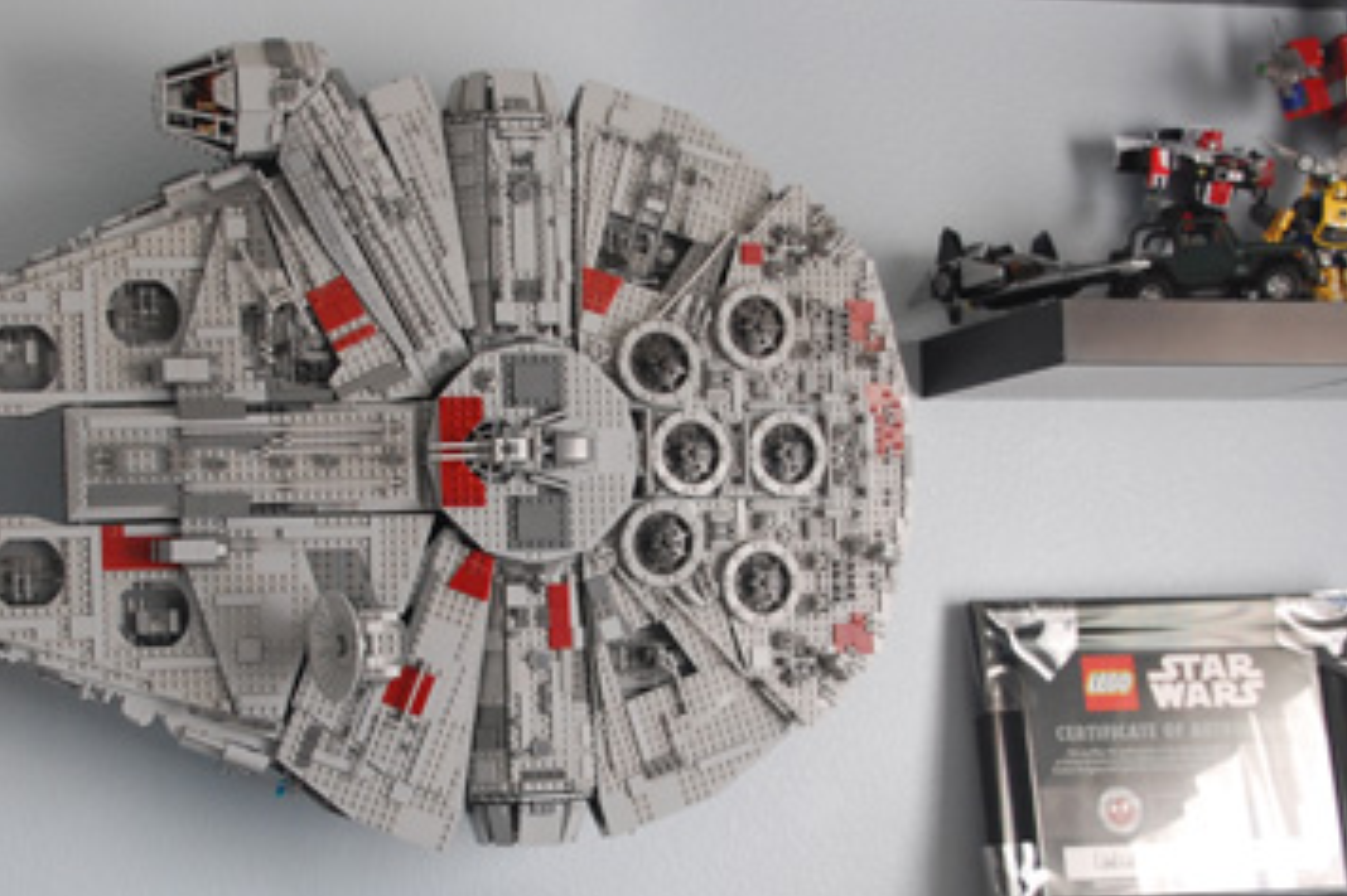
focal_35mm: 76
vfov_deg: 17.9
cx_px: 560
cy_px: 563
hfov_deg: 26.6
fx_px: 2842
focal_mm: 30
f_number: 5
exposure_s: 1/100
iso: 400
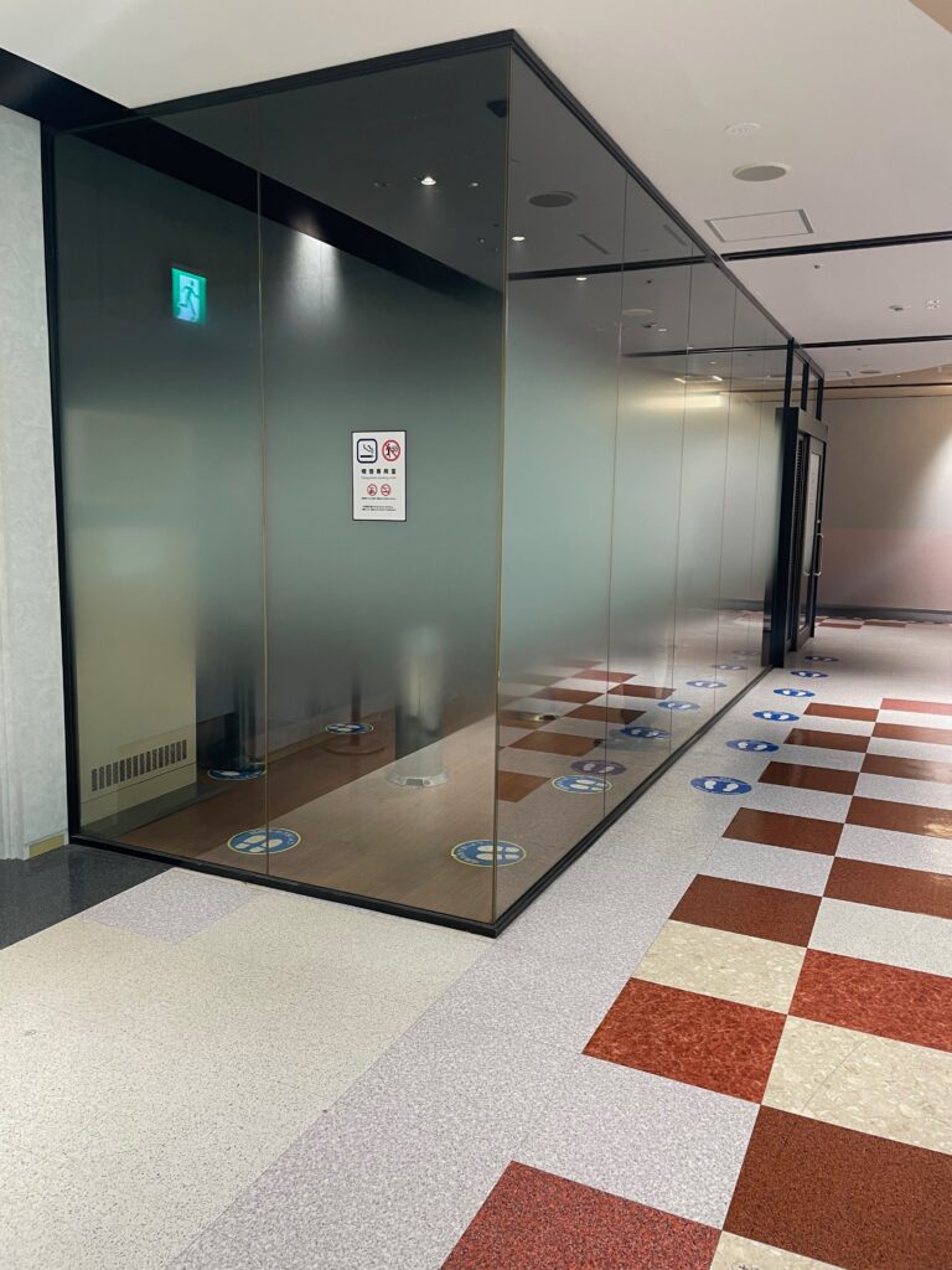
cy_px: 635
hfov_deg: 53.1
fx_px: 953
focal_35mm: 26
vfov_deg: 67.3
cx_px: 476
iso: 80
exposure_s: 1/50
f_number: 1.6
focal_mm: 4.2
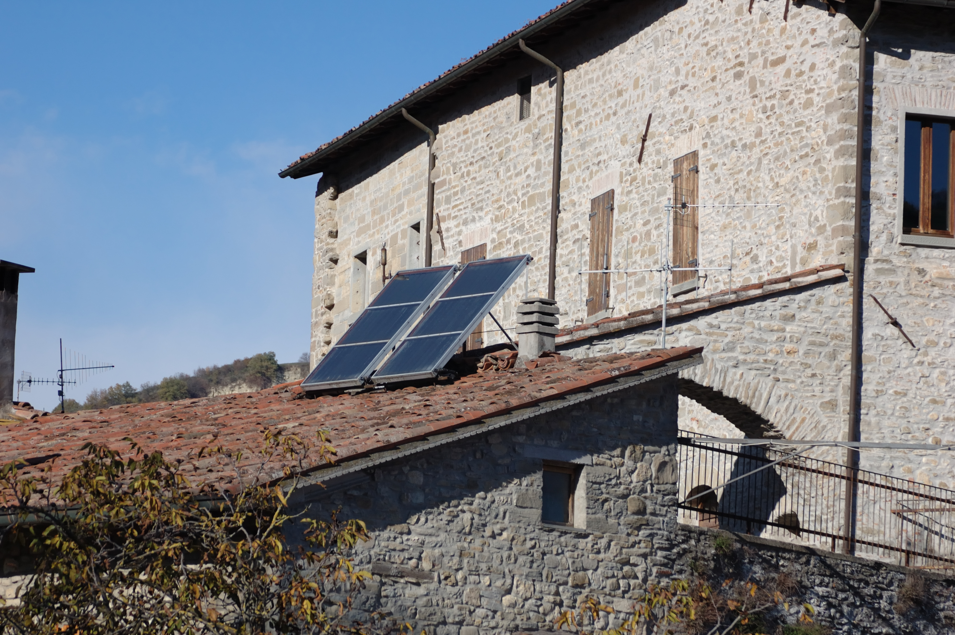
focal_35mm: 158
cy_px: 318
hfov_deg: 13.1
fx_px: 4174
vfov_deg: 8.7
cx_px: 478
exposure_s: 1/800
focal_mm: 105
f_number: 7.1
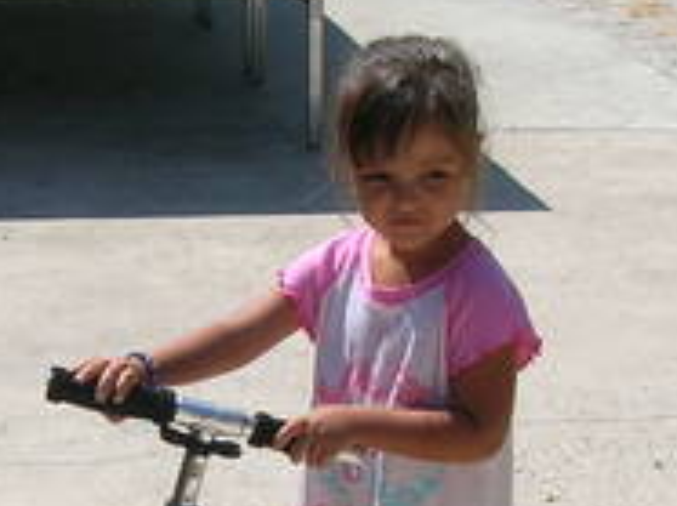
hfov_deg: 16.8
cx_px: 211
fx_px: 2285
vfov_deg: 12.5
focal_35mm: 117
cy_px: 442
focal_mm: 5.7
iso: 50
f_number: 4.9
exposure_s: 1/475
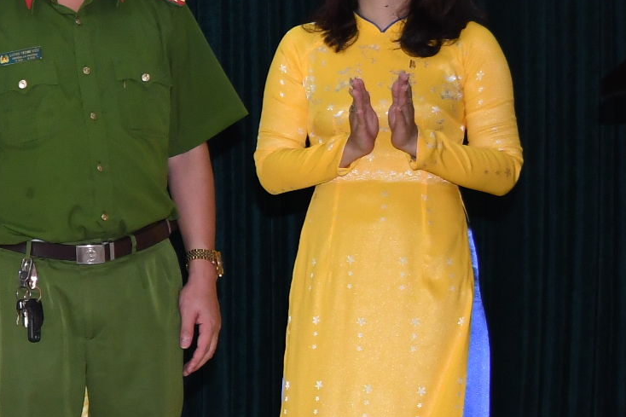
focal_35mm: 148
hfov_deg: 12.7
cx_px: -472
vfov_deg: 9.3
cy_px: 112
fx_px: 2573
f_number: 5
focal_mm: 26
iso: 800
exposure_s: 1/200
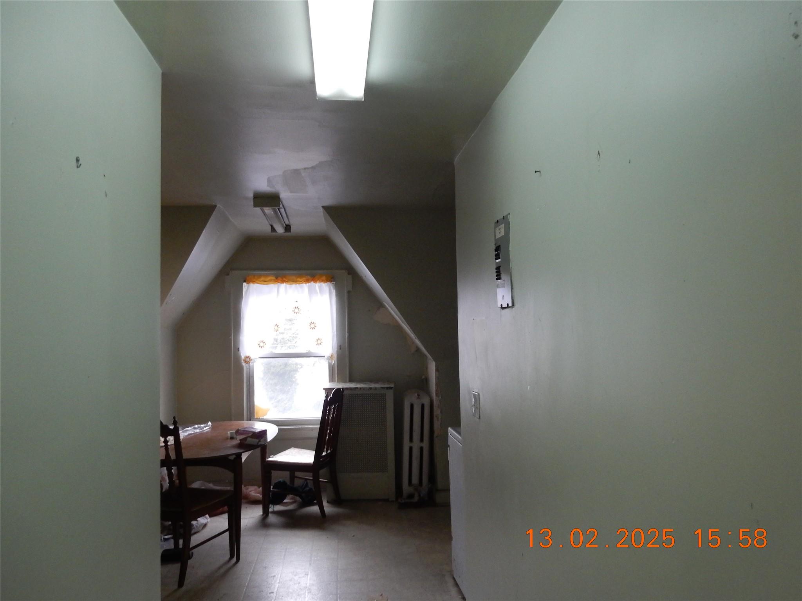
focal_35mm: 25
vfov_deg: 54.9
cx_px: 401
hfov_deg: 69.4
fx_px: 579
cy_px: 300
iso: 360
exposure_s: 1/30
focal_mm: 4.5
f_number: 3.7
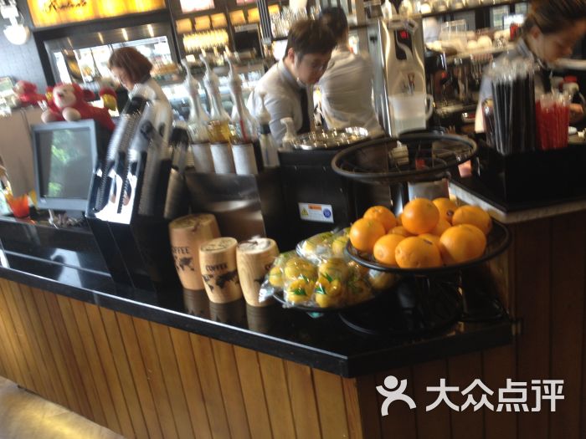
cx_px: 293
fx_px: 593
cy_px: 220
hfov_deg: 52.6
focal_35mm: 35
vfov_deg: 40.7
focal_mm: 4.28
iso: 80
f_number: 2.4
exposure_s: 1/20
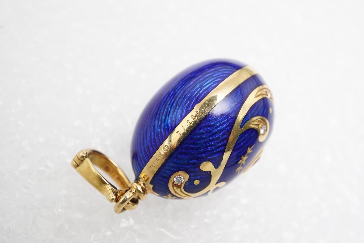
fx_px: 455
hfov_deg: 43.6
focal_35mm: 45
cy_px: 122
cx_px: 182
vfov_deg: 29.9
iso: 500
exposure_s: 1/125
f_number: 16
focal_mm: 30
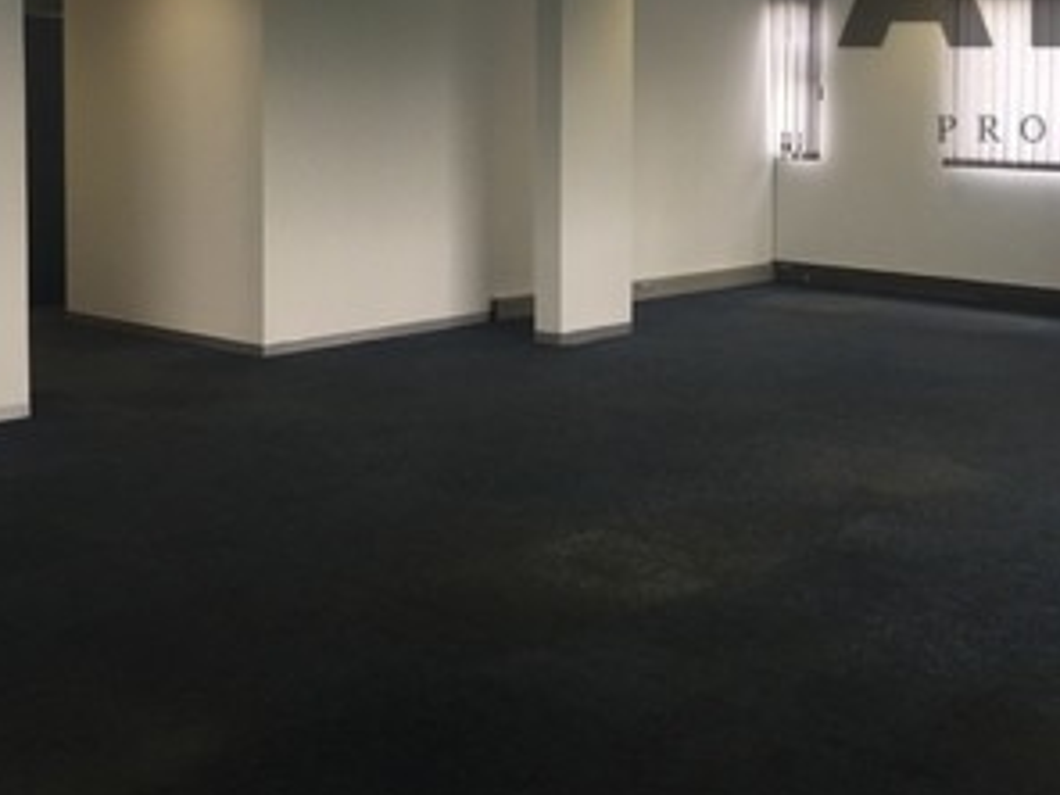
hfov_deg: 38.2
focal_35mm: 49
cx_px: 759
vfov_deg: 29.1
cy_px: 170
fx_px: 1500
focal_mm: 4.15
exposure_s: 1/50
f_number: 2.2
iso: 32
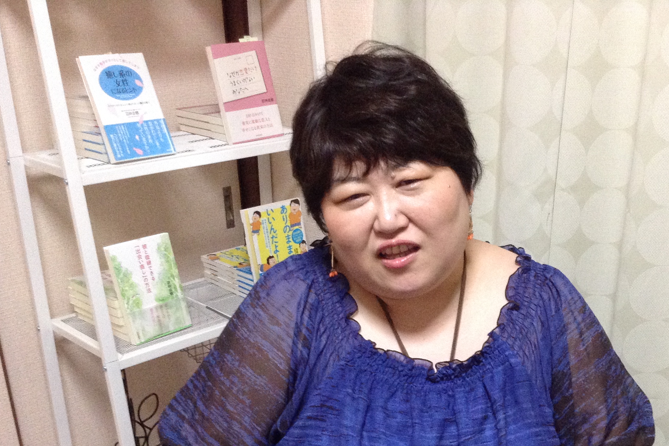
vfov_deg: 27.6
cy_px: 348
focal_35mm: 48
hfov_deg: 40.7
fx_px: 892
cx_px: 441
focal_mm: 3.3
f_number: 2.4
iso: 200
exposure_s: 1/24
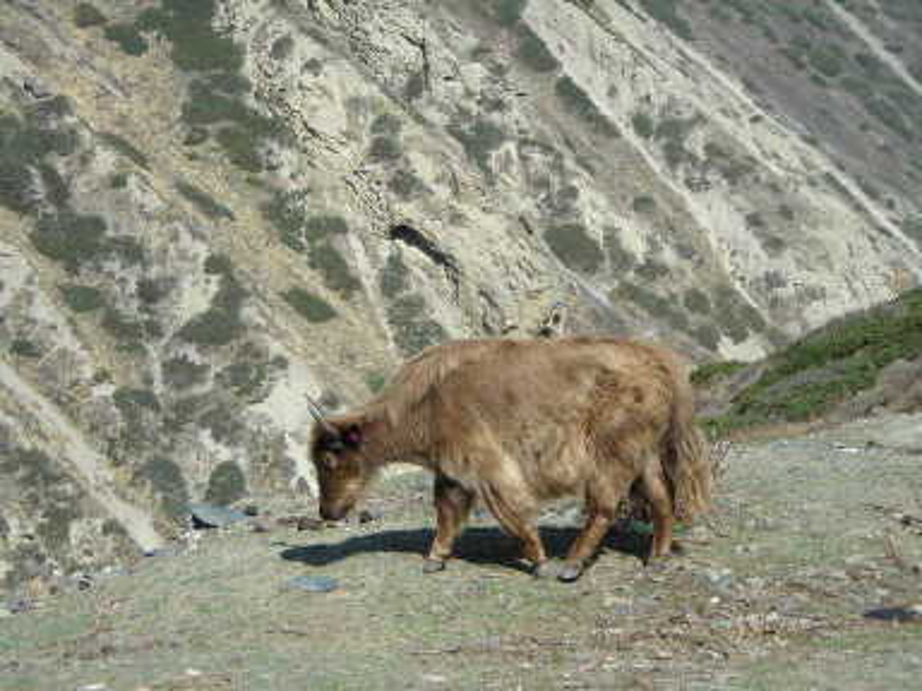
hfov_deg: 21.8
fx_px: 2397
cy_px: 346
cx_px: 461
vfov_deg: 16.4
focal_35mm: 90
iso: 50
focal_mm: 14.8
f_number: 4.6
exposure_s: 1/260
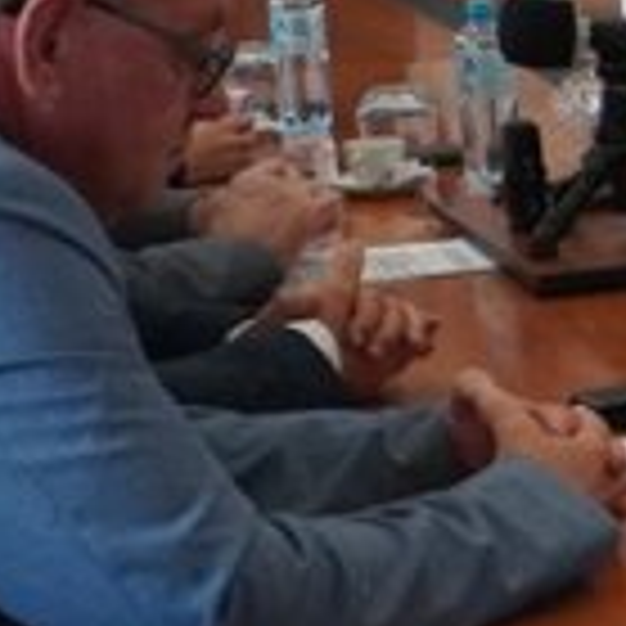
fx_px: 3846
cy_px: 232
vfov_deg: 9.3
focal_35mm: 188
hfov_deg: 8.0
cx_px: 1855
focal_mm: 20
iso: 1250
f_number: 5.6
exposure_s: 1/125
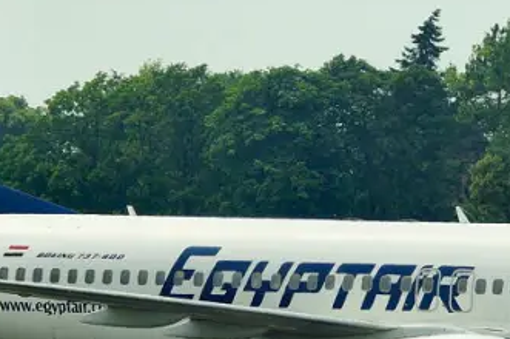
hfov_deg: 2.5
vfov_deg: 1.6
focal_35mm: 836
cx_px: 342
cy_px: 210
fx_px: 11831
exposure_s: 1/800
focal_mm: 180
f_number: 8
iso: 200
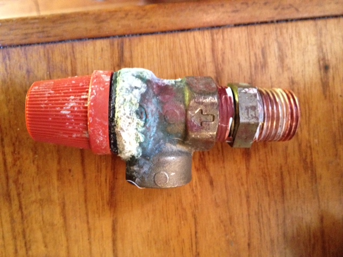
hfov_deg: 52.6
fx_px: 347
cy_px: 128
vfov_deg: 40.7
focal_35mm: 35
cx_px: 172
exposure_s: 1/15
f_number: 2.4
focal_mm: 4.28
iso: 500
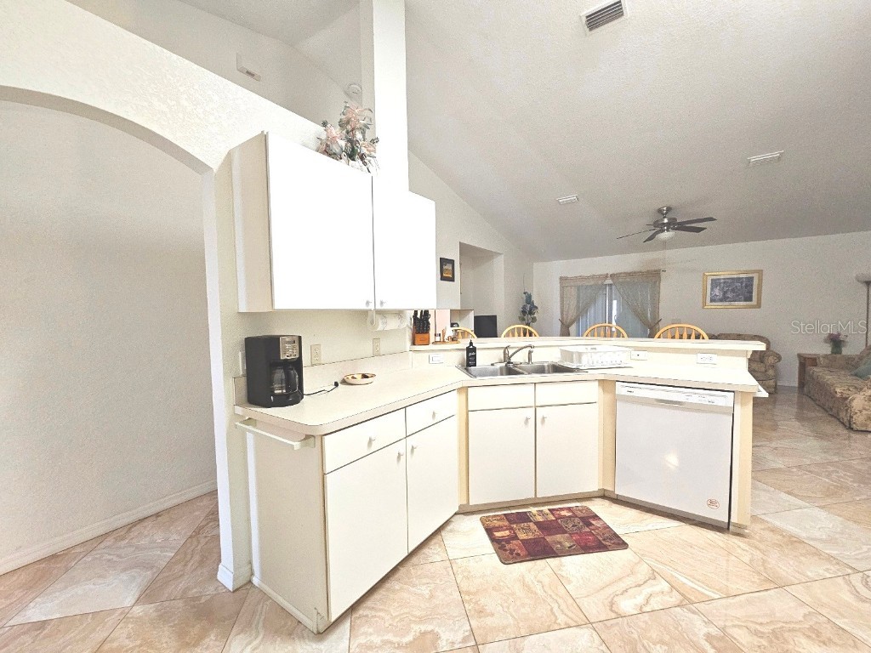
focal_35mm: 13
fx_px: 327
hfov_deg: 106.2
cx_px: 436
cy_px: 326
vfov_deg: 89.9
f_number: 2.2
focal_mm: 2.2
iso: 320
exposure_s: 1/60.2
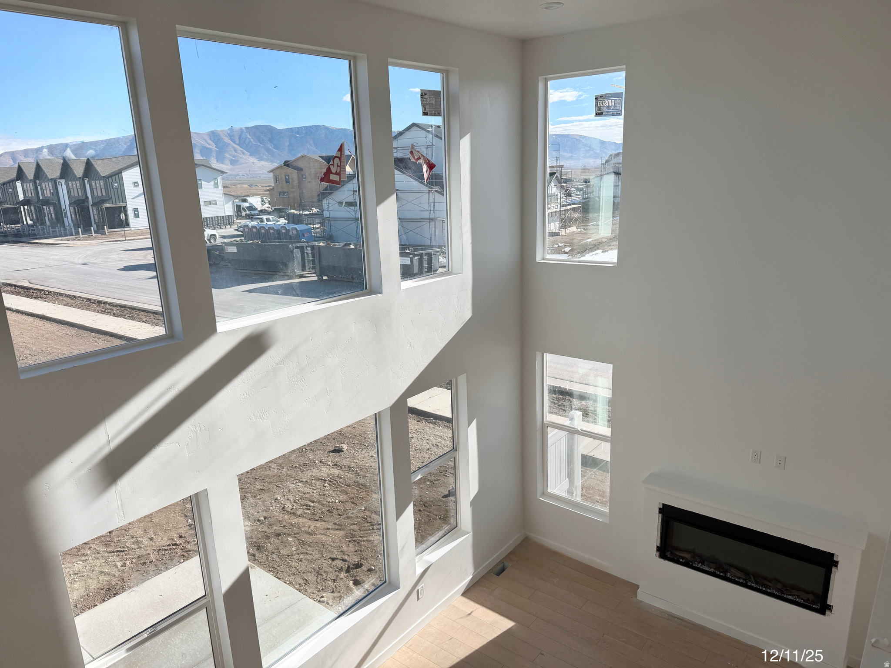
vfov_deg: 56.8
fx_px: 618
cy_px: 334
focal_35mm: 24
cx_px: 446
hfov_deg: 71.6
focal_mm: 6.76
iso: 80
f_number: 1.78
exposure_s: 1/2907
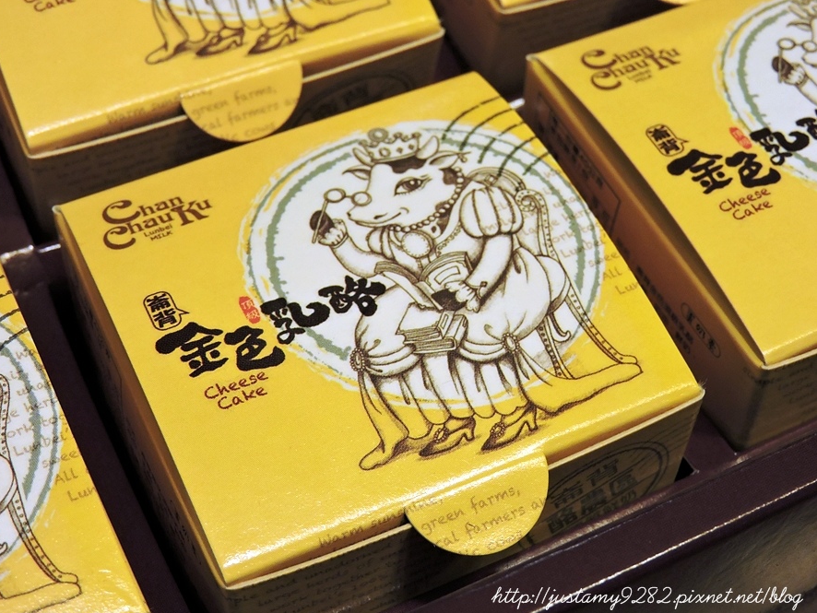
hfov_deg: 29.4
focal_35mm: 66
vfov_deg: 22.3
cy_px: 310
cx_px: 403
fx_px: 1558
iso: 400
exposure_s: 1/25
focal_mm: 11.6
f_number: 4.2
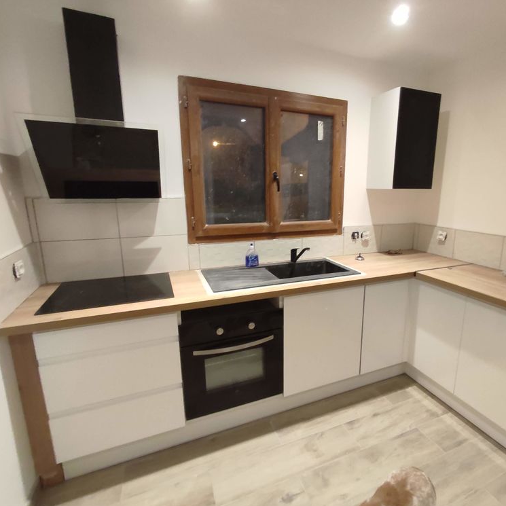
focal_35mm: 19
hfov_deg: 76.8
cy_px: 254
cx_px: 303
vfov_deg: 77.7
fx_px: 314
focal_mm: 1.65
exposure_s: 1/33
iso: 726
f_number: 2.2
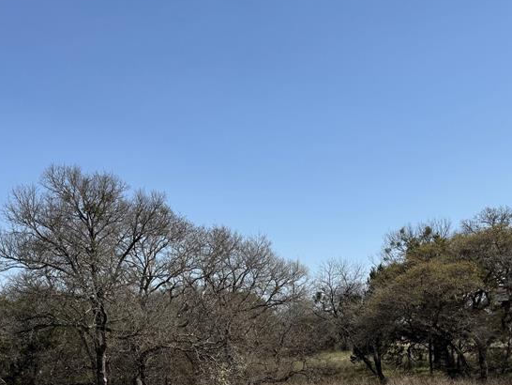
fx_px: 666
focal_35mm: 45
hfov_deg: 42.1
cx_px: 246
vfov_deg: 30.8
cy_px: 346
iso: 80
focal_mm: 6.76
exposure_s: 1/4608
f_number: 1.78
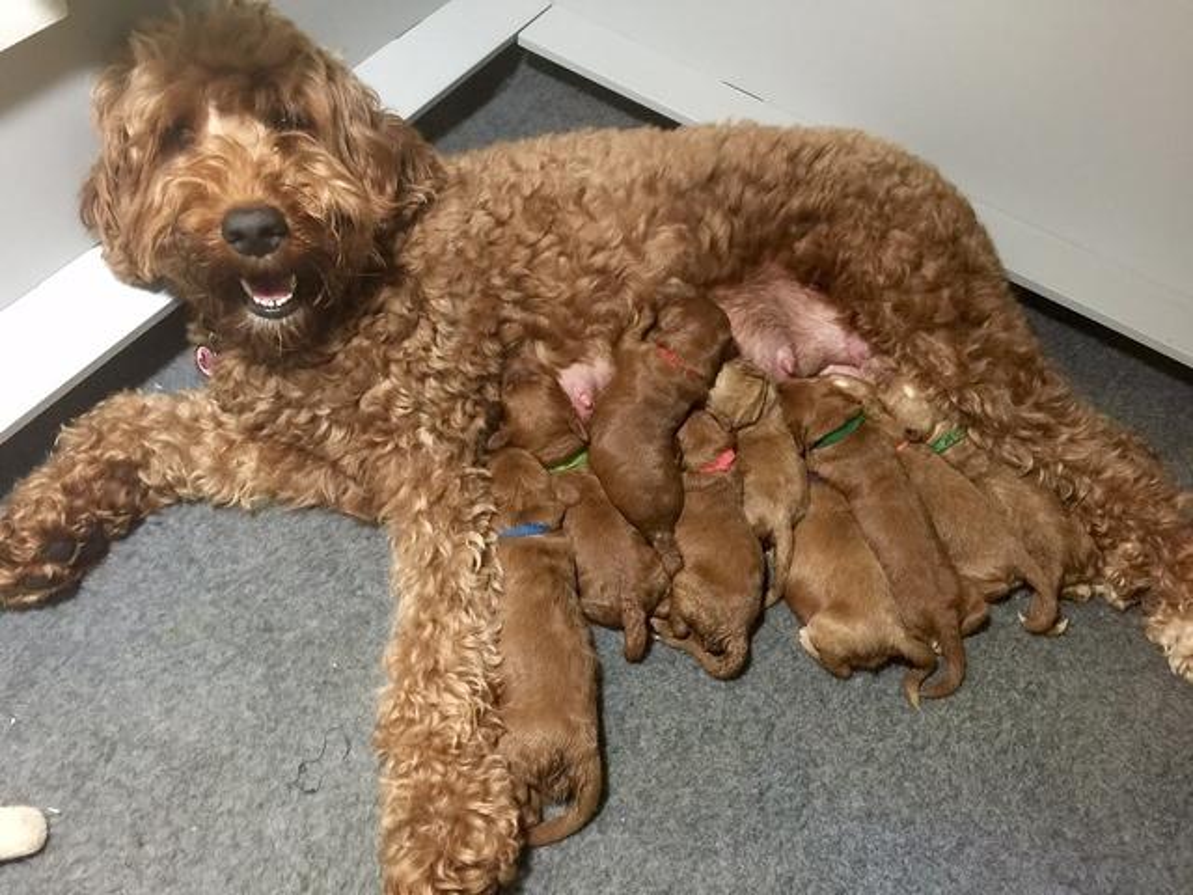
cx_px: 596
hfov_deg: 61.7
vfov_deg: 48.2
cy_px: 448
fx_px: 999
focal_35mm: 29
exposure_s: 1/4
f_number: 2.2
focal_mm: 4.15
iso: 80
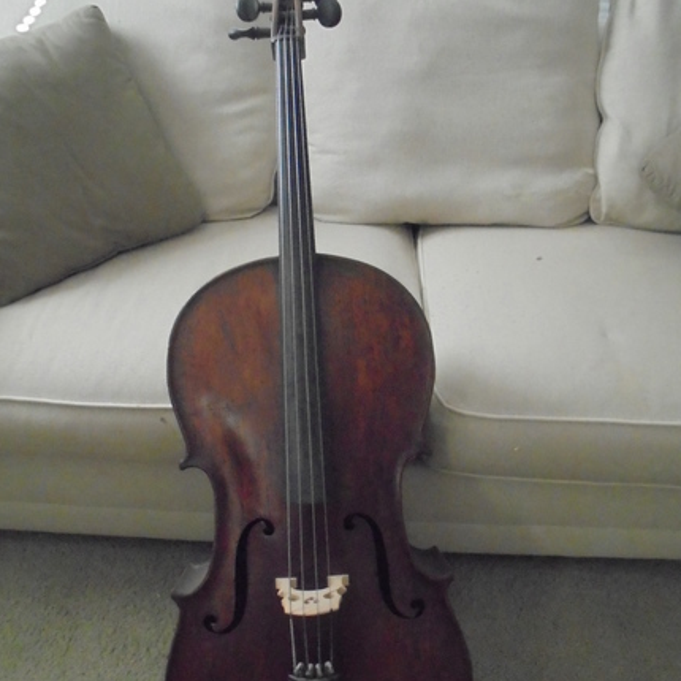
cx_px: 341
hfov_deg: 52.5
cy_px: 364
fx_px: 690
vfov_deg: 52.5
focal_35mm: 31
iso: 1000
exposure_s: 1/60
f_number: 3.5
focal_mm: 4.6
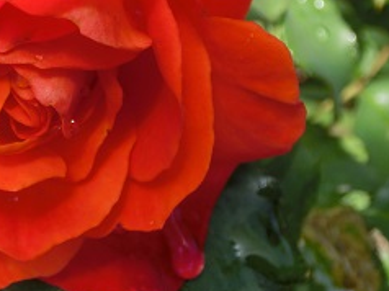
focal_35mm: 74
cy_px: 28
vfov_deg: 19.5
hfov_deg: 25.4
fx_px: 831
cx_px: 27
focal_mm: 6.5
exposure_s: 1/400
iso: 80
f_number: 4.1
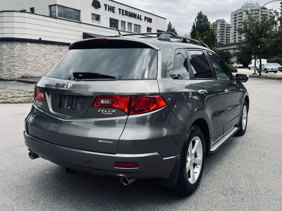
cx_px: 141
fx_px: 212
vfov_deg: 53.1
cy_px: 106
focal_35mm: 26
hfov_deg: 67.3
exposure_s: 1/2513
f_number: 1.5
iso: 50
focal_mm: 5.7
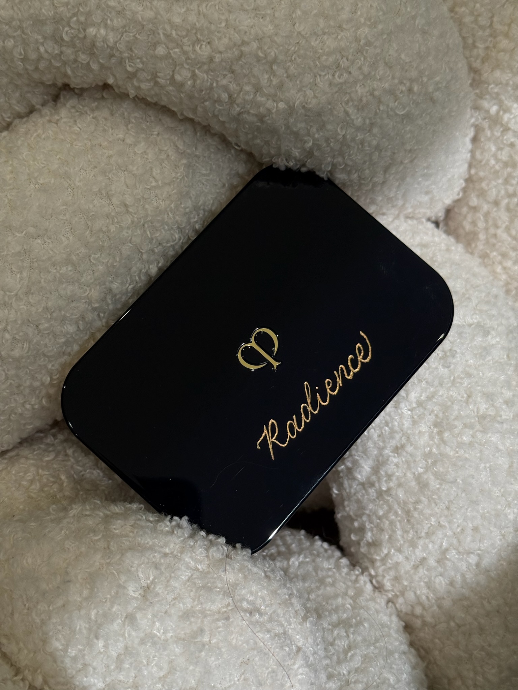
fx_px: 958
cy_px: 345
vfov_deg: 39.7
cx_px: 259
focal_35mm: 48
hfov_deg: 30.3
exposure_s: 1/173
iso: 80
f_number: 1.78
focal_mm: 6.76
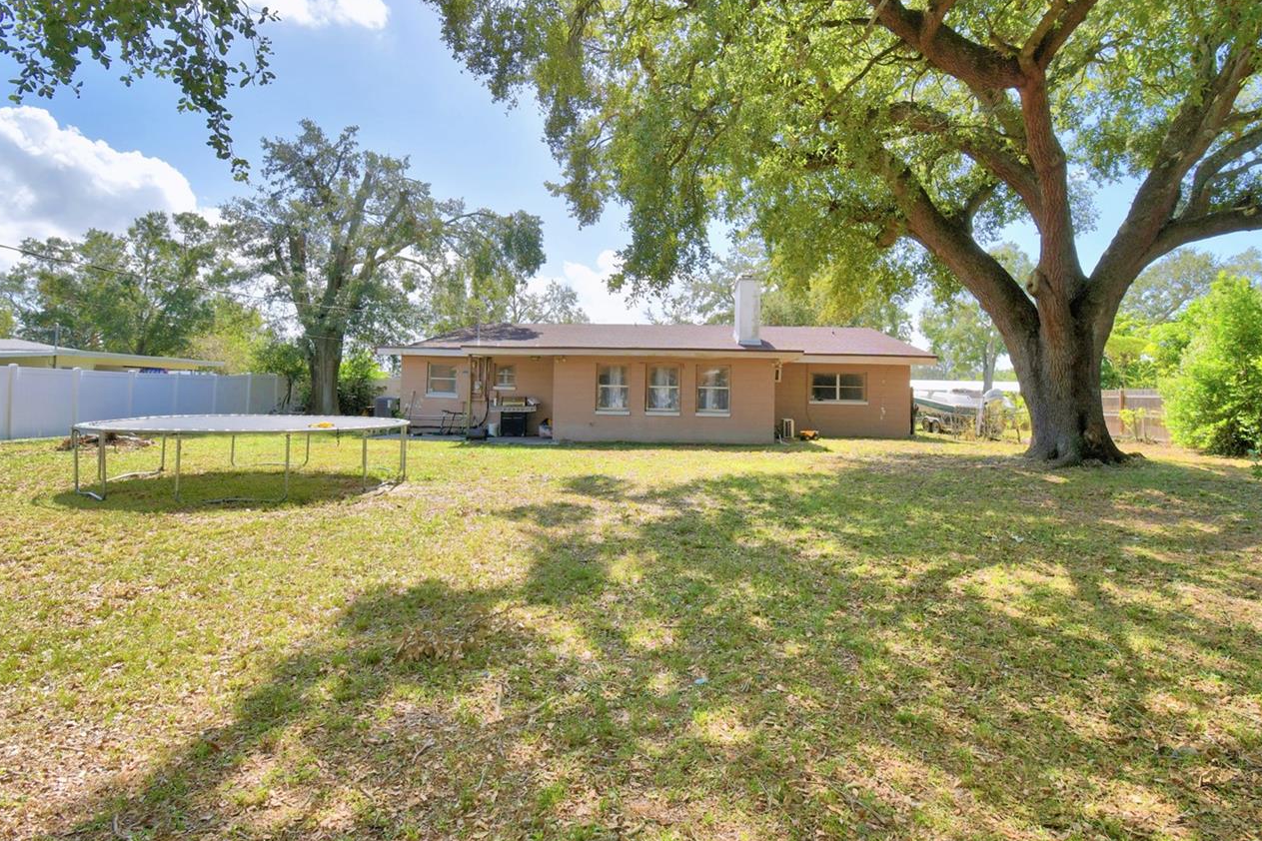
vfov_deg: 64.3
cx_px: 655
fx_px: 666
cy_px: 361
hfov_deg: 86.9
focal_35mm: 19
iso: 100
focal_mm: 10
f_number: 9
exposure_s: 1/250
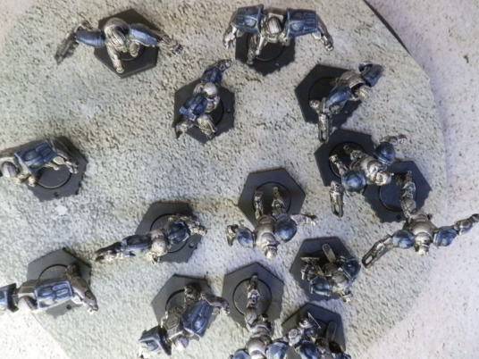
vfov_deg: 49.7
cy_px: 180
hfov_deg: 63.4
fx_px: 387
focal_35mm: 28
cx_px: 240
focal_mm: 5
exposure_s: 1/60
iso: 400
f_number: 3.1
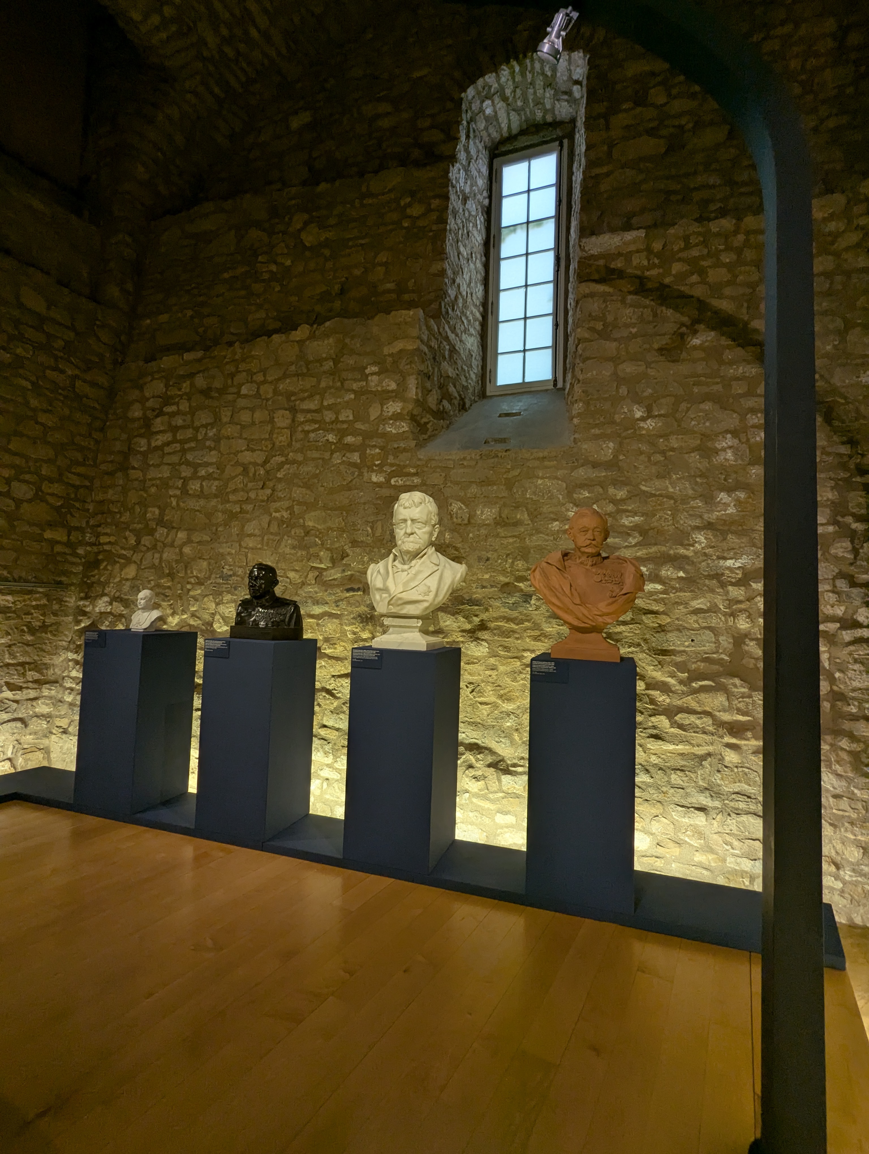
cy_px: 577
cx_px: 434
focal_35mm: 16
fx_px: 534
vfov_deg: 94.4
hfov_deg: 78.2
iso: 102
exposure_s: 1/50
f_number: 2.2
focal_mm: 2.35
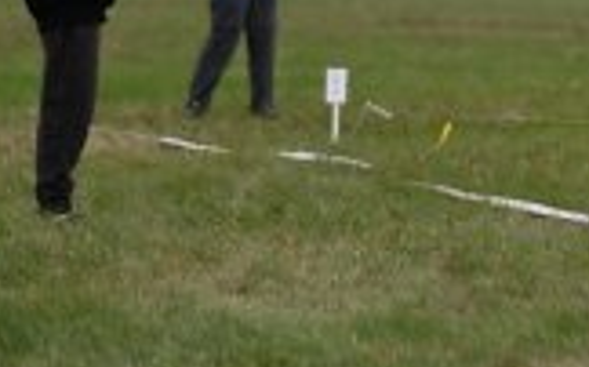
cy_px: -134
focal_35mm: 690
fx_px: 11068
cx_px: 678
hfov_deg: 3.0
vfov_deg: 1.9
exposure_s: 1/800
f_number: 5.6
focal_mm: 220
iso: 640
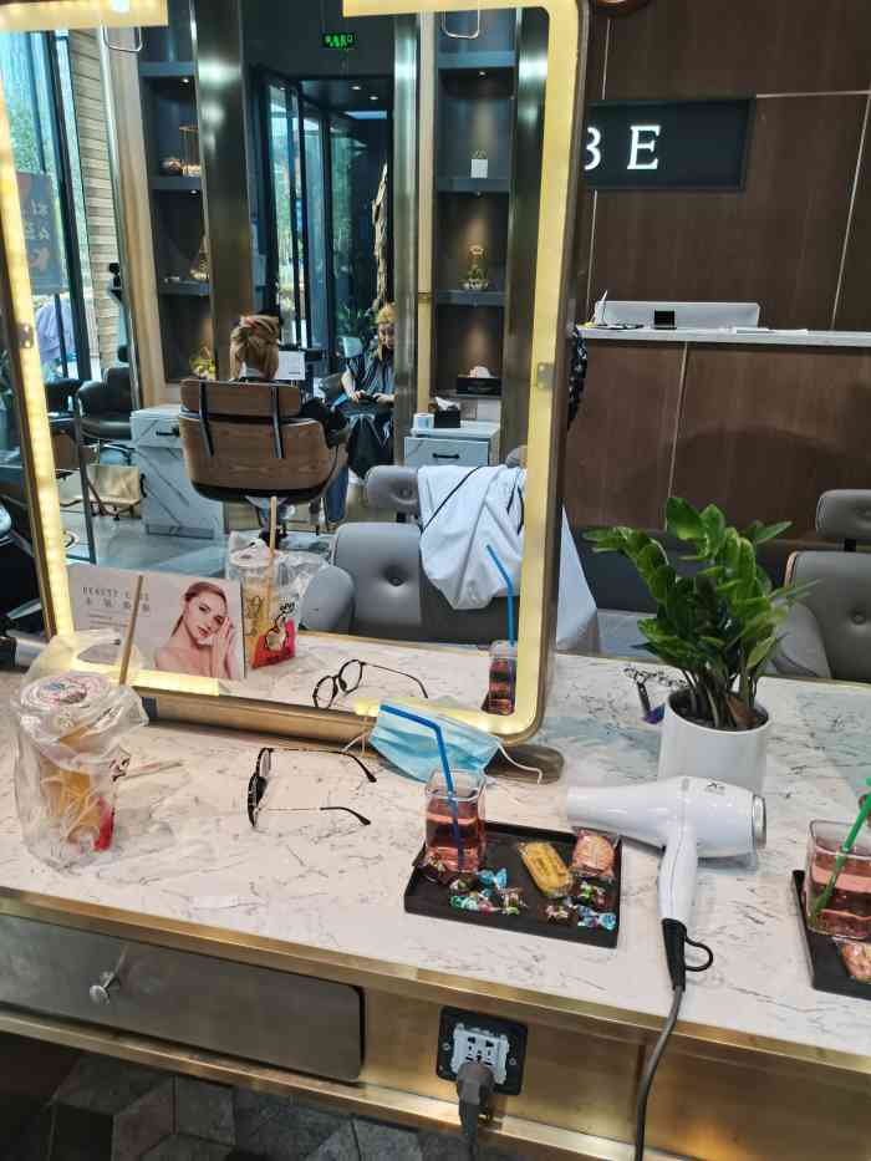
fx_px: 872
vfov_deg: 67.3
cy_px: 580
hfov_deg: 53.1
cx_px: 436
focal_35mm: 26
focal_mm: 5.58
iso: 80
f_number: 1.8
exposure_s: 1/100
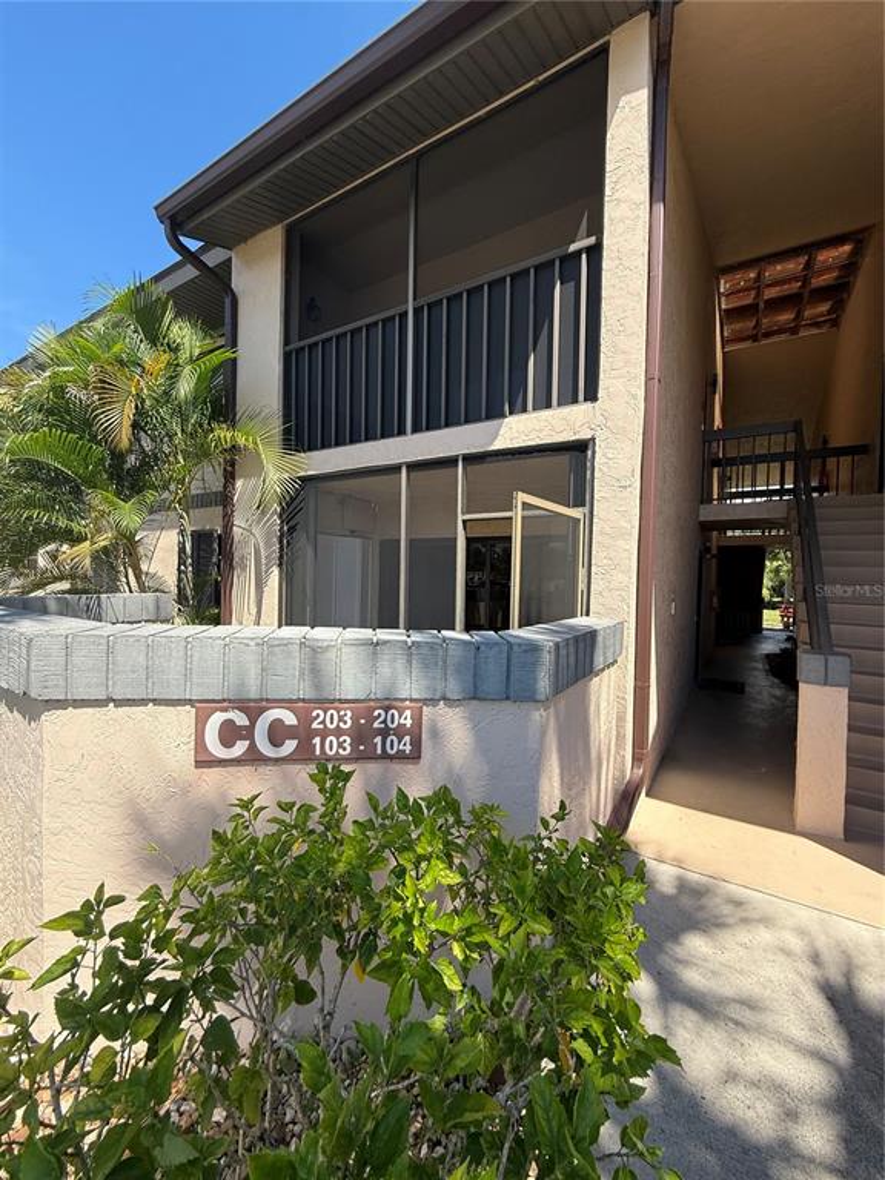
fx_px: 477
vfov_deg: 102.1
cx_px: 442
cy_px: 590
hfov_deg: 85.7
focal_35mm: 14
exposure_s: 1/770
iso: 50
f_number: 2.2
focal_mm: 2.22
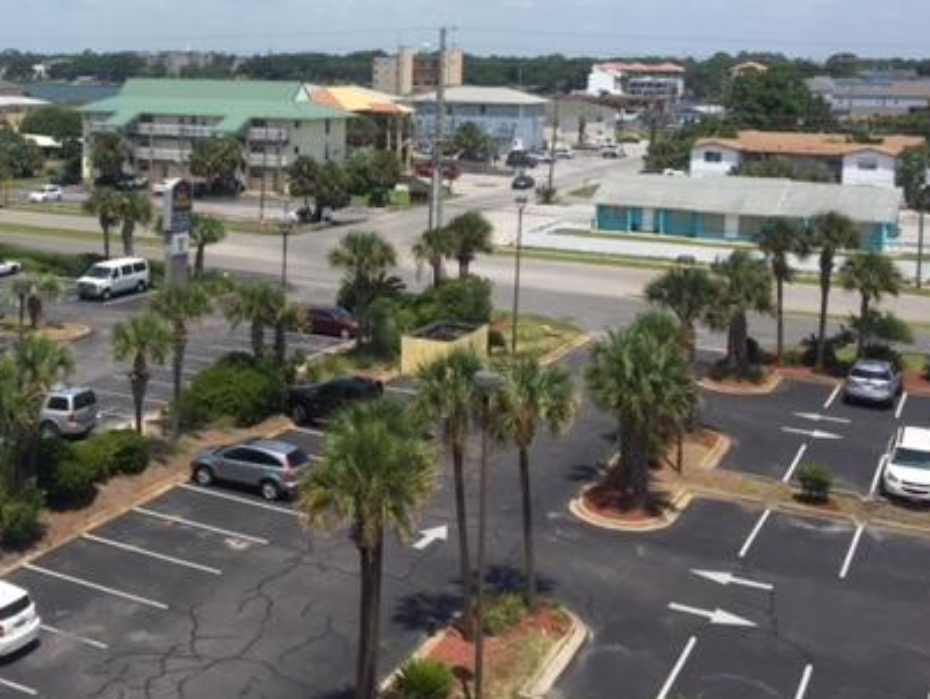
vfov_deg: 30.9
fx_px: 1237
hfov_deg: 40.0
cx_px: 224
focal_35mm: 46
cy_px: 159
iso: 32
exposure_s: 1/2475
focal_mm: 4.15
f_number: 2.2
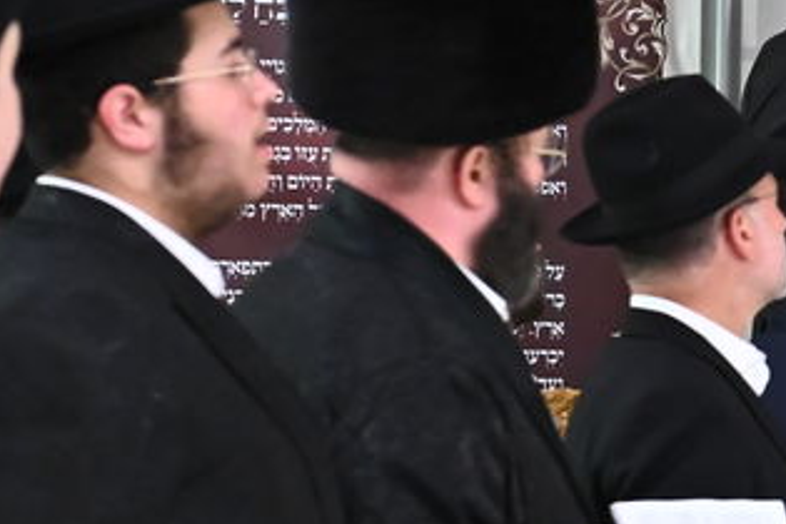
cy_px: 202
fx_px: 5633
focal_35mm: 258
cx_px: 1562
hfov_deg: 7.7
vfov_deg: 5.3
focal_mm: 58
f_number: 5
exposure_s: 1/125
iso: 4000
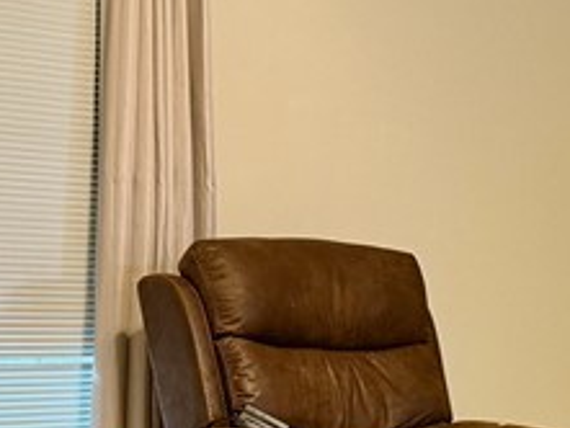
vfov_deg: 13.3
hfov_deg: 16.9
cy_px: 369
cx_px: 702
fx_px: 1829
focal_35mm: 111
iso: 320
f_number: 1.78
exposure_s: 1/60
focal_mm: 6.76
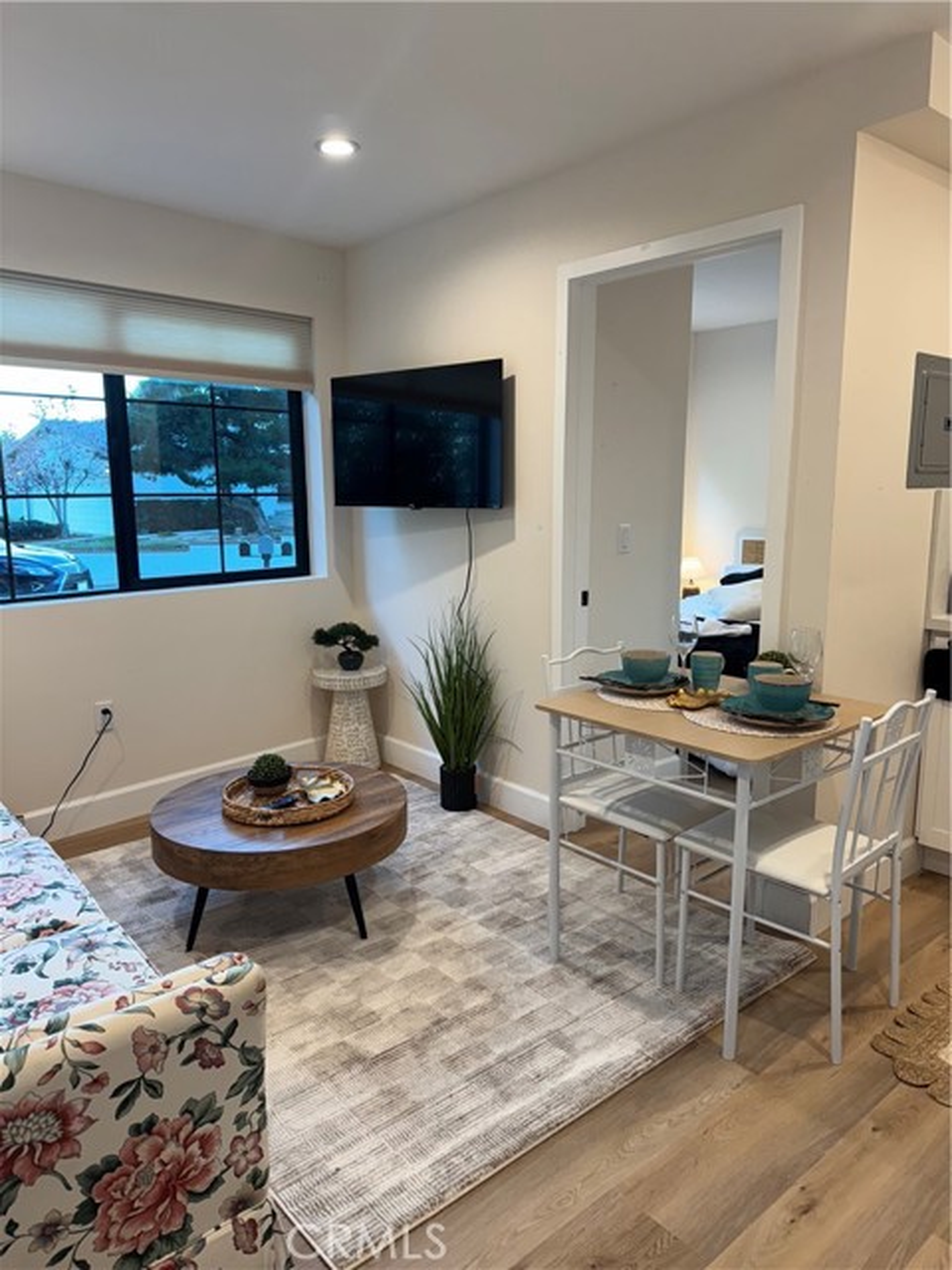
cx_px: 476
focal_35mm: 24
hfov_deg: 56.8
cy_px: 635
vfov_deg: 71.6
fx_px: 880
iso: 160
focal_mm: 6.76
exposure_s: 1/120
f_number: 1.78
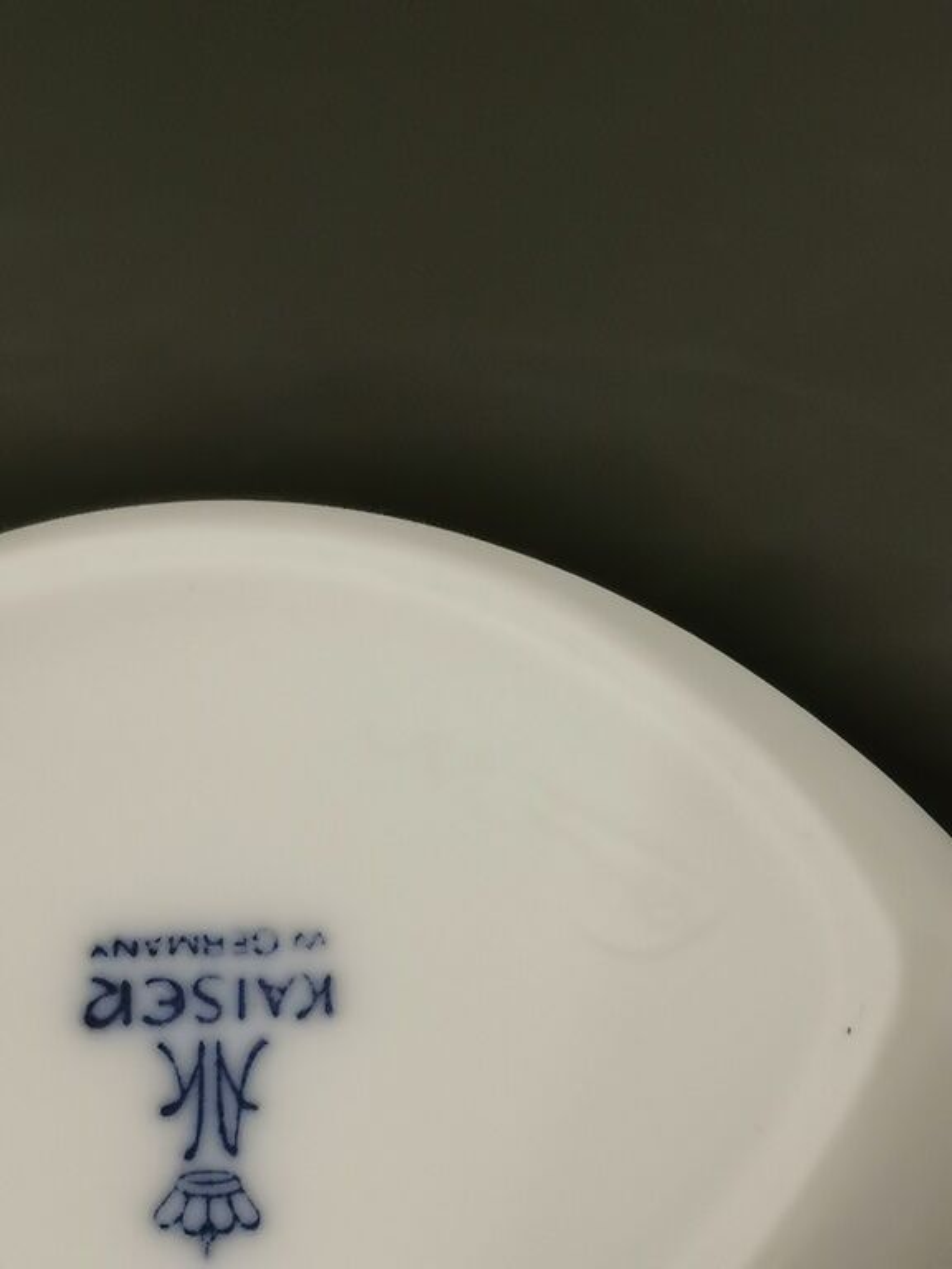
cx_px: 476
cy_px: 634
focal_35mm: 117
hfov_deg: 12.7
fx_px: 4290
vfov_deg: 16.8
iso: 125
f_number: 1.8
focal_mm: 5.58
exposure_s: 1/50
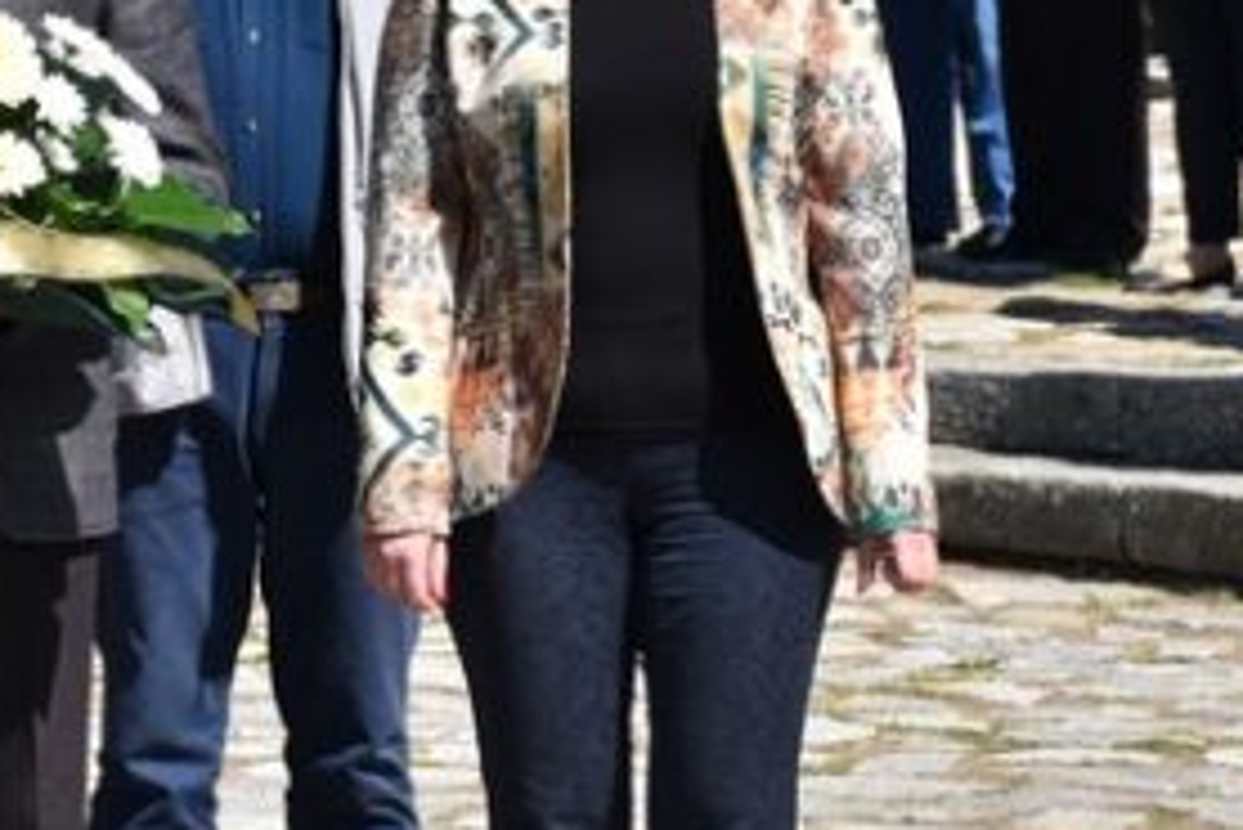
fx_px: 9465
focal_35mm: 274
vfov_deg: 5.0
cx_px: -67
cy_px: 485
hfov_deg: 7.5
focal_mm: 66
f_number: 10
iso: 200
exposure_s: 1/400
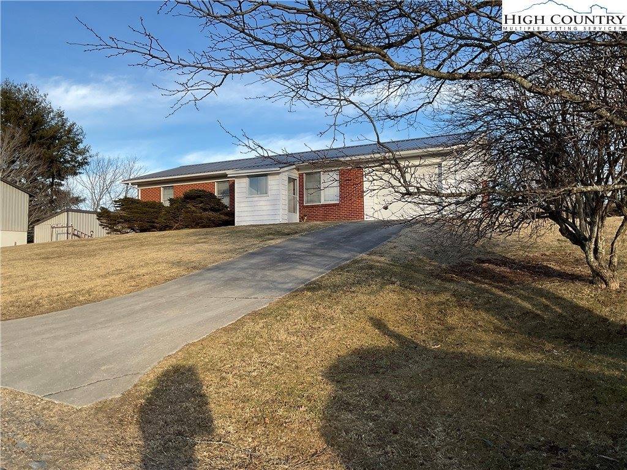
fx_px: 525
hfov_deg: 61.7
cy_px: 235
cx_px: 314
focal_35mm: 29
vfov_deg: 48.2
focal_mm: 3
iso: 16
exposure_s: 1/728
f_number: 1.8
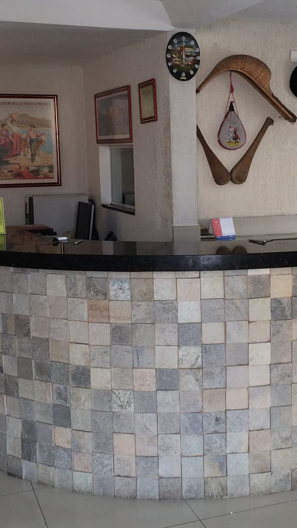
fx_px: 770
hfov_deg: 21.5
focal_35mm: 55
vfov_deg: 37.9
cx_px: 242
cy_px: 259
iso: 40
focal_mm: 4.15
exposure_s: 1/60
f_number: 2.2
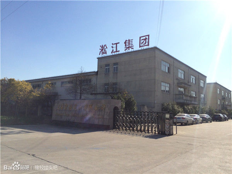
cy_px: 87
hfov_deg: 60.0
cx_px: 116
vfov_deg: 46.8
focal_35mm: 30
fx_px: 201
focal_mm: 4.12
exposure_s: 1/2564
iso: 32
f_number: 2.2
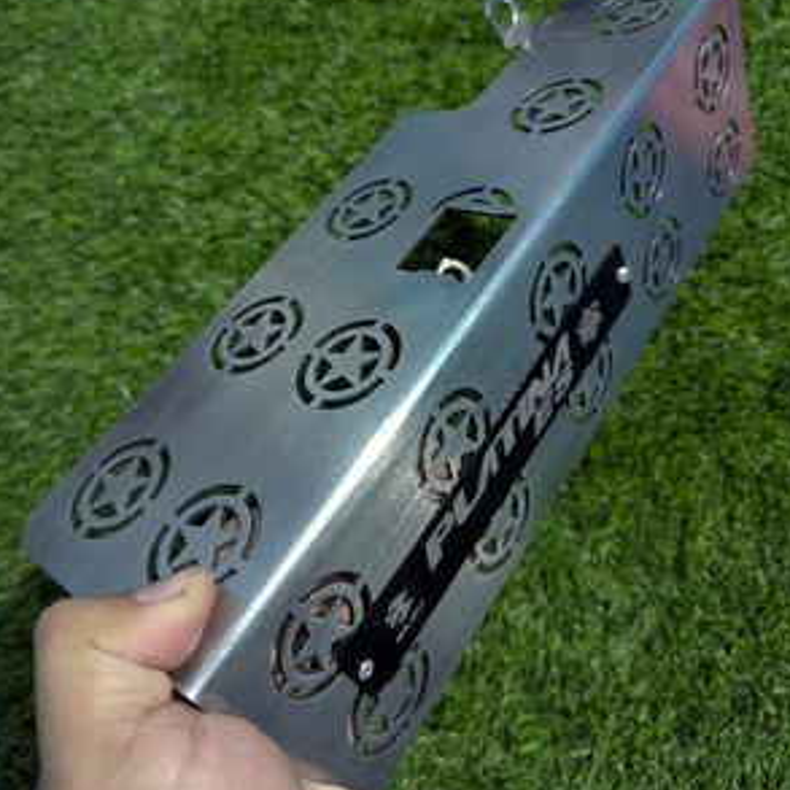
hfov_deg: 55.6
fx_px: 749
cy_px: 326
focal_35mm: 29
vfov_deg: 55.3
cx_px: 392
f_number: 1.85
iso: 1362
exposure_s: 1/142
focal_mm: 6.81
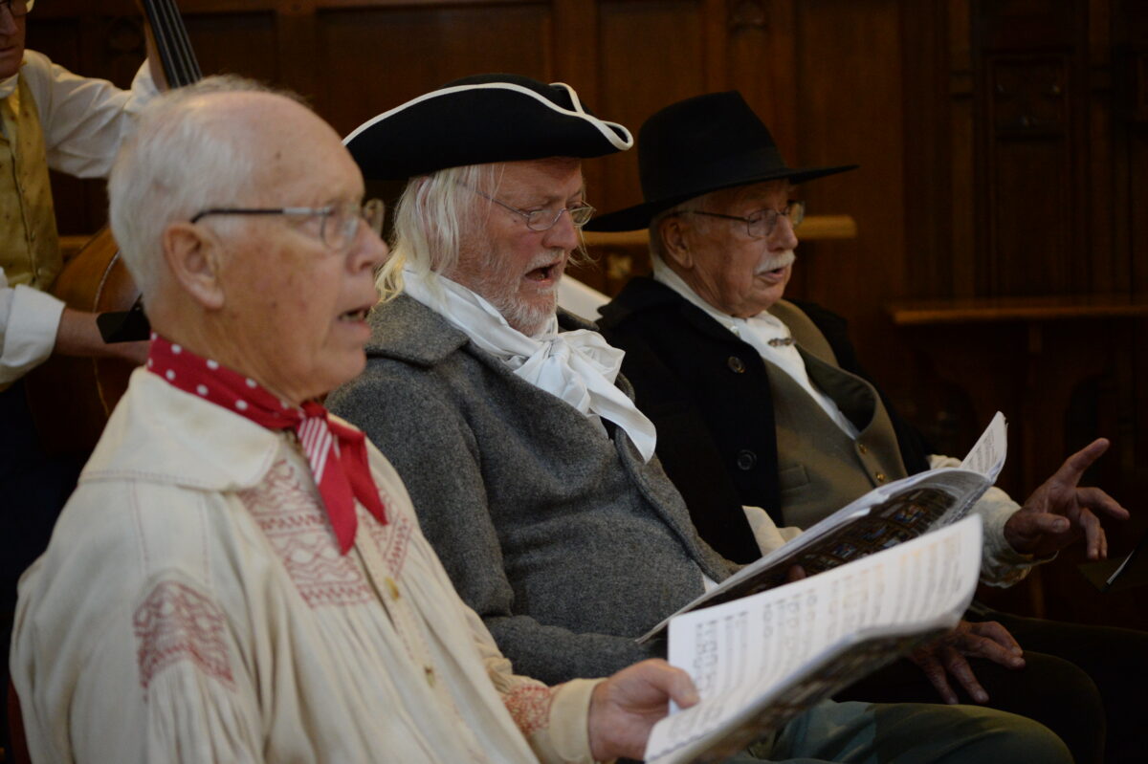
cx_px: 574
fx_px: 2486
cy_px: 382
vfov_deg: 17.5
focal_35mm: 78
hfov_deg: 26.0
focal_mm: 78
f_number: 4
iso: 5000
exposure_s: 1/125
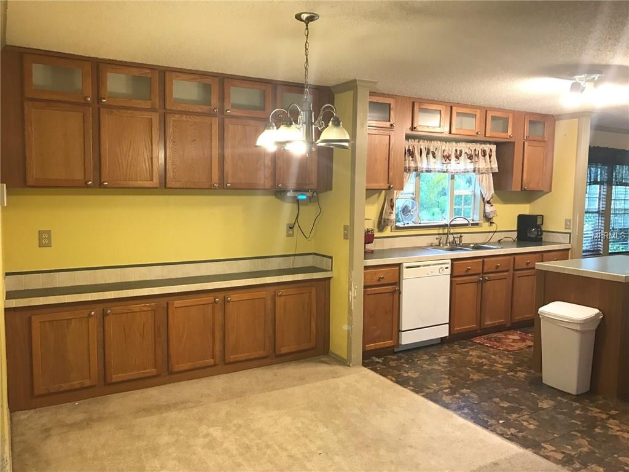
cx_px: 314
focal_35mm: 28
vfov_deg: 49.7
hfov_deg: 63.4
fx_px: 509
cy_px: 236
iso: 50
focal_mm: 3.99
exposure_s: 1/15
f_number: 1.8
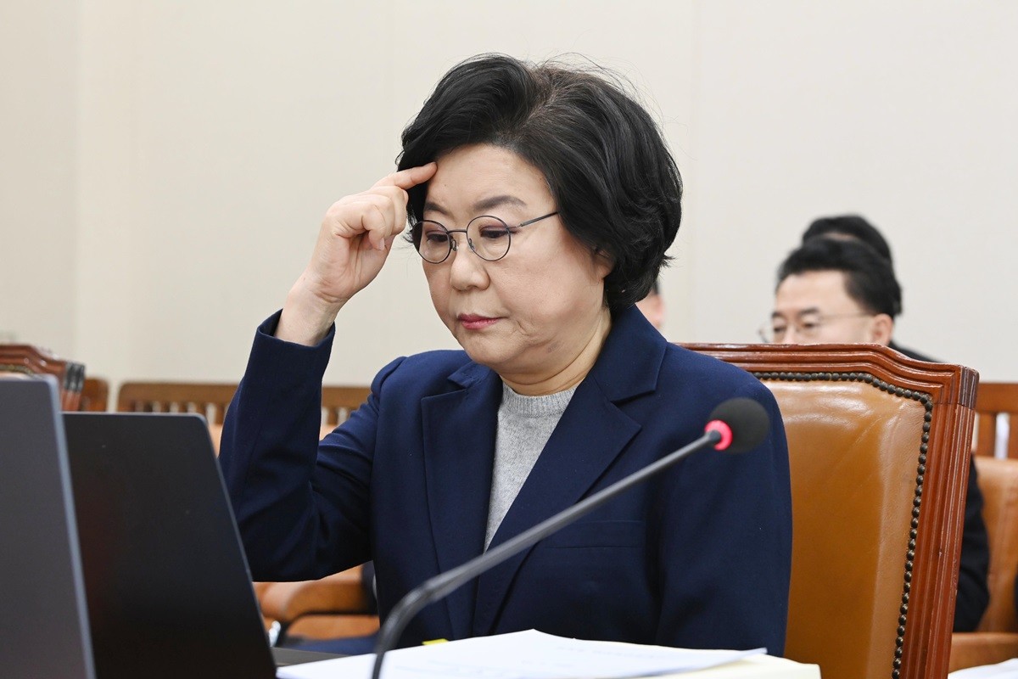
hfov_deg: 24.8
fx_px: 2319
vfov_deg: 16.7
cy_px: 340
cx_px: 509
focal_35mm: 82
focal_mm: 82
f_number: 5.6
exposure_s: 1/250
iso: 3200
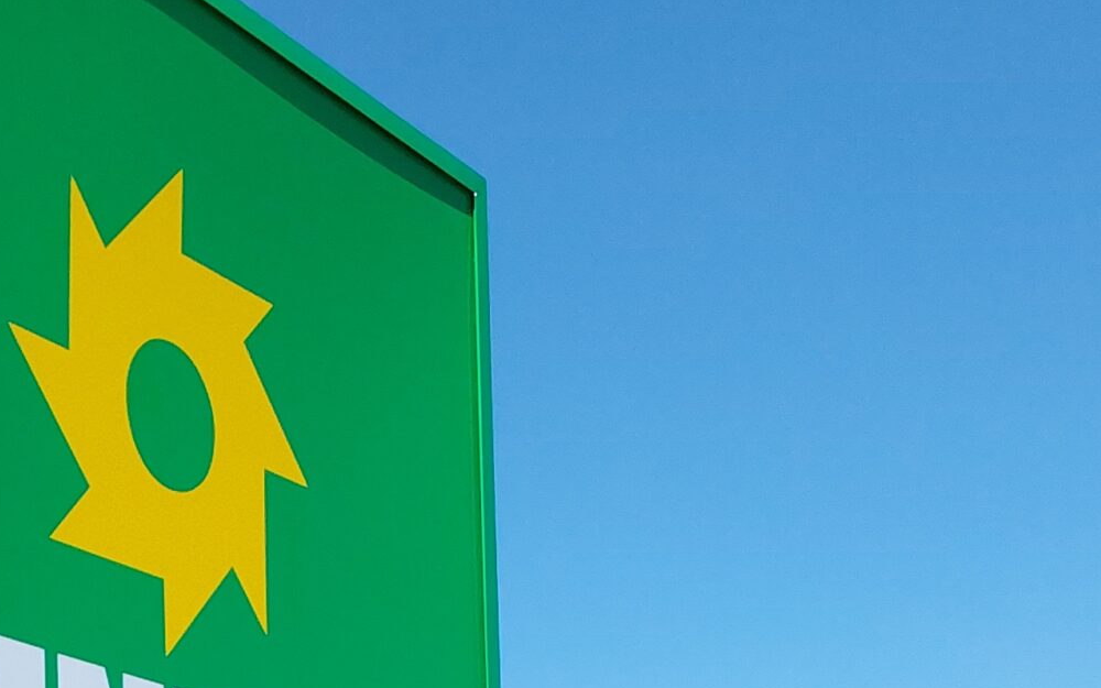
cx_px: 89
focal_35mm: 76
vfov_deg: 16.0
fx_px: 2280
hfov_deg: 26.2
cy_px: 967
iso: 50
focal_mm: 2.91
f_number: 1.9
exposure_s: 1/2025
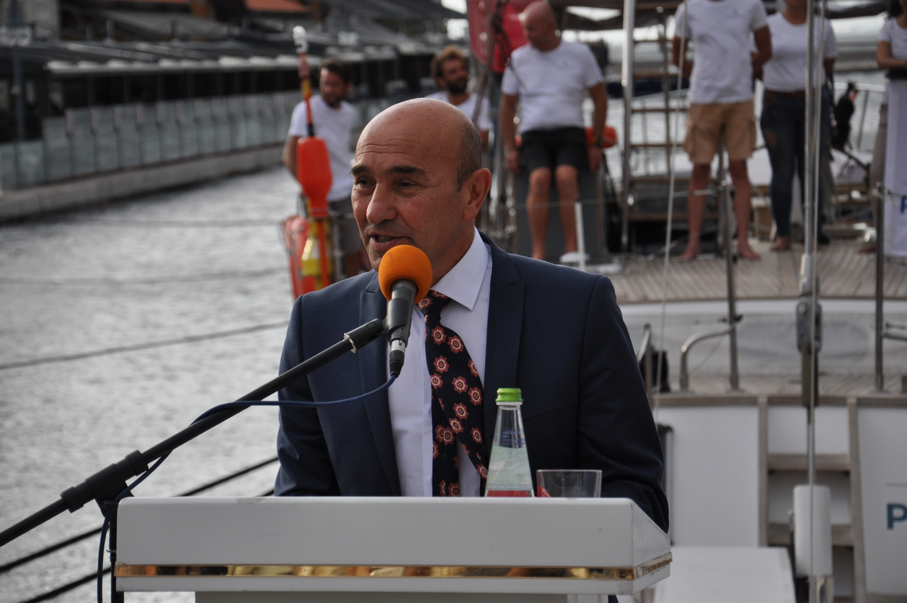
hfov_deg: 18.2
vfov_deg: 12.1
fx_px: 2831
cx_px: 454
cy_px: 302
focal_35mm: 112
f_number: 5.6
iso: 320
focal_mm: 75
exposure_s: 1/500
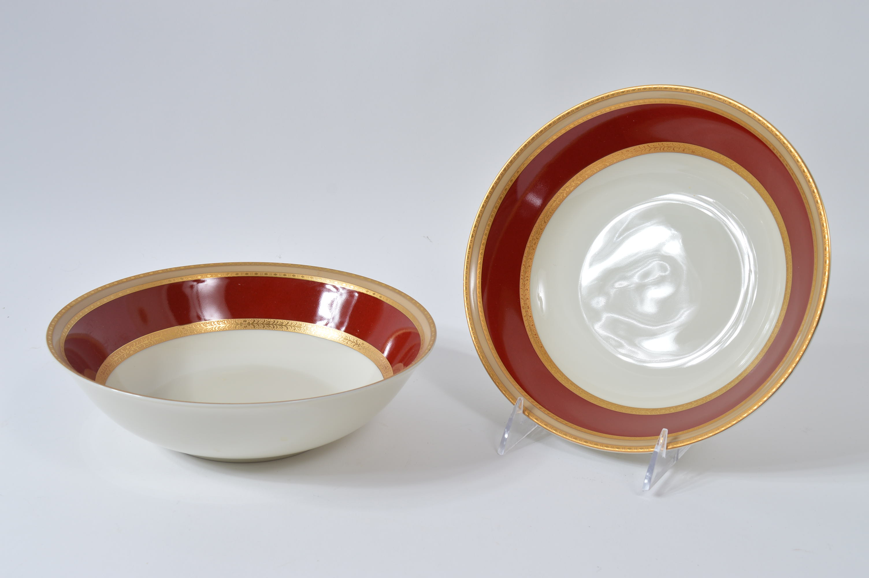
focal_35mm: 42
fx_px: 1013
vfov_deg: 31.8
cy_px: 289
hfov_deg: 46.4
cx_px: 434
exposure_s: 1/80
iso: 100
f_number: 11
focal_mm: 28
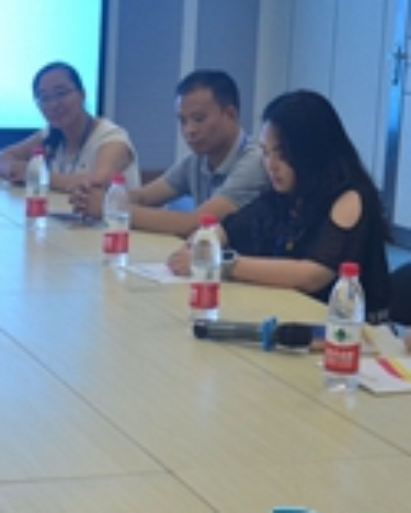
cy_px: 183
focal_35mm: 94
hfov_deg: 16.1
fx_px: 1435
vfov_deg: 20.2
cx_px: 36
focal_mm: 21
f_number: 4
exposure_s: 1/60
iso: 500
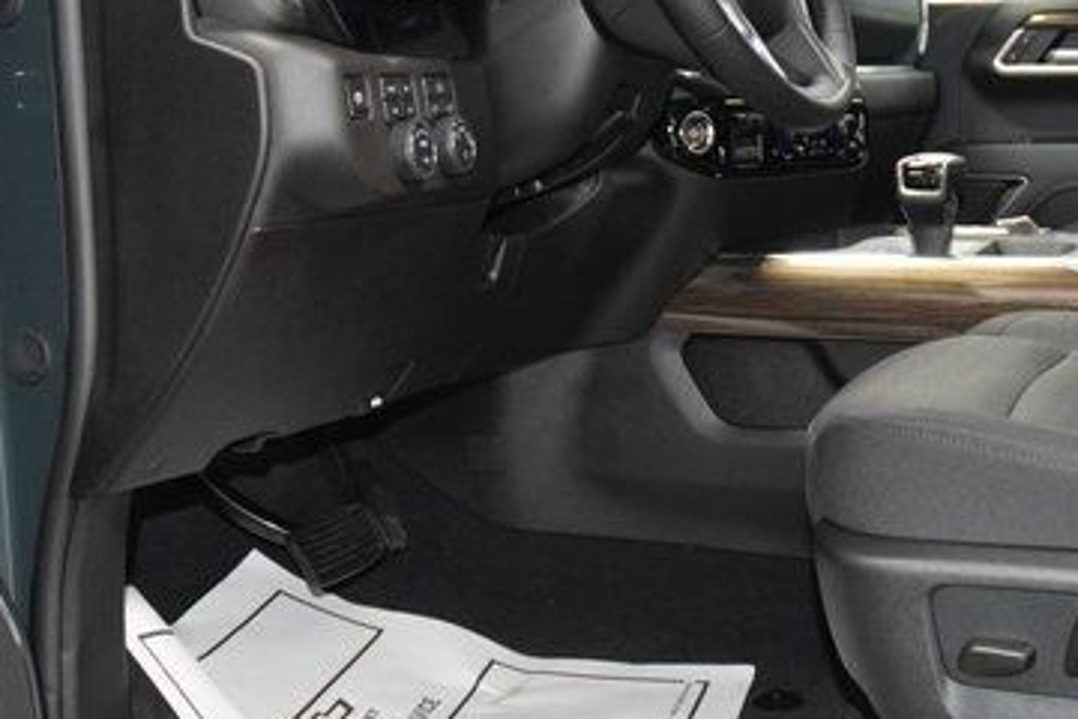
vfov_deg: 28.0
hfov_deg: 40.4
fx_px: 1437
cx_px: 746
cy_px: 292
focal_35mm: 48
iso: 3200
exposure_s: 1/60
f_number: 3.5
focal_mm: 18
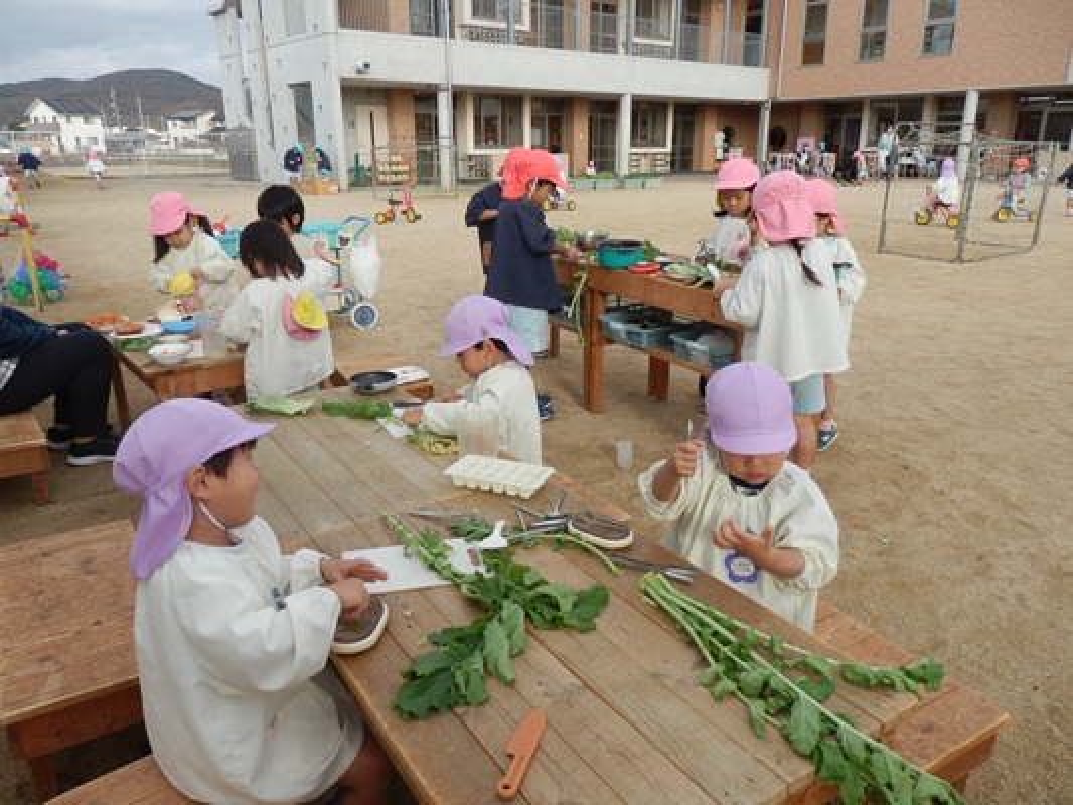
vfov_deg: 54.9
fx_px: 775
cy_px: 402
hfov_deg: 69.4
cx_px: 536
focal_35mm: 25
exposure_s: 1/400
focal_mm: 4.5
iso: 80
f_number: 3
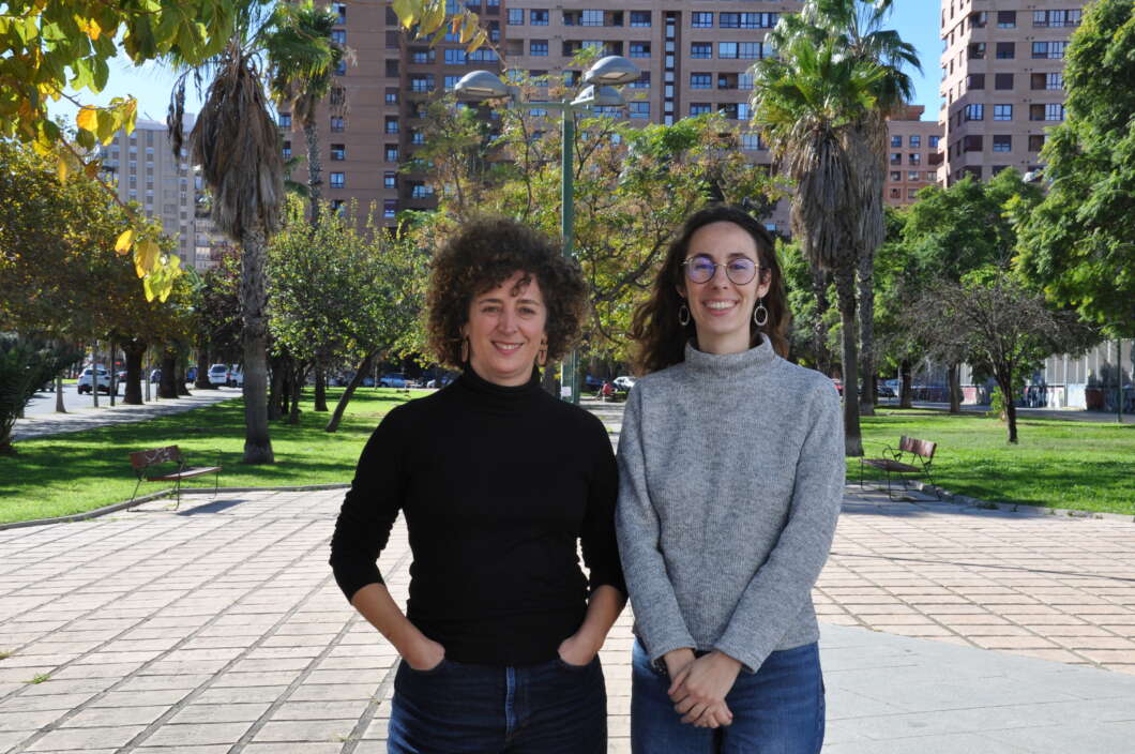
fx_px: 1653
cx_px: 568
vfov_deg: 25.7
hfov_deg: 37.9
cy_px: 377
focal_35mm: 52
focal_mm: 35
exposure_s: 1/160
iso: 320
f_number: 13
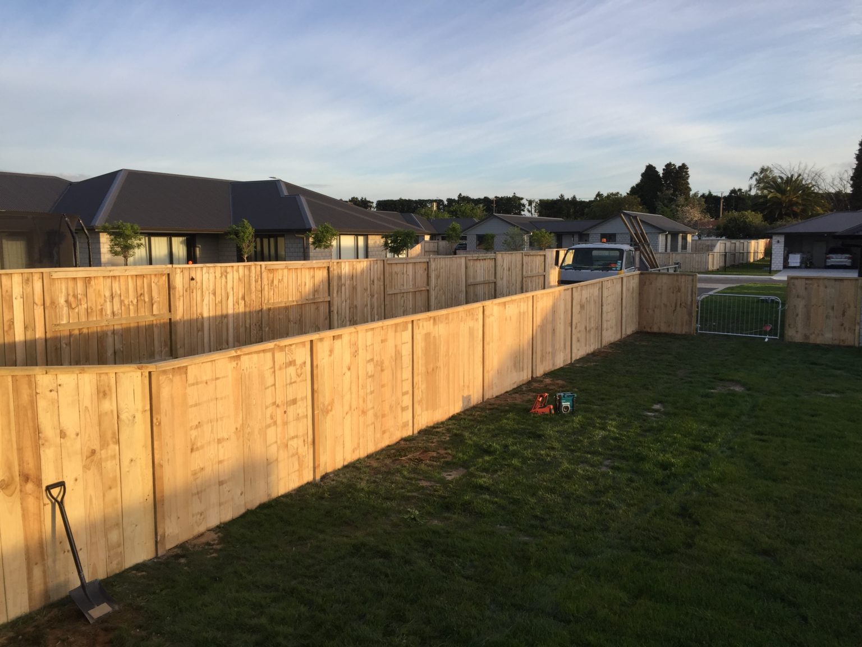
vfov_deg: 48.2
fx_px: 722
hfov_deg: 61.7
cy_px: 324
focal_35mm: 29
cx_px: 431
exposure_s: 1/465
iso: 32
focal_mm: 4.15
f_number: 2.2
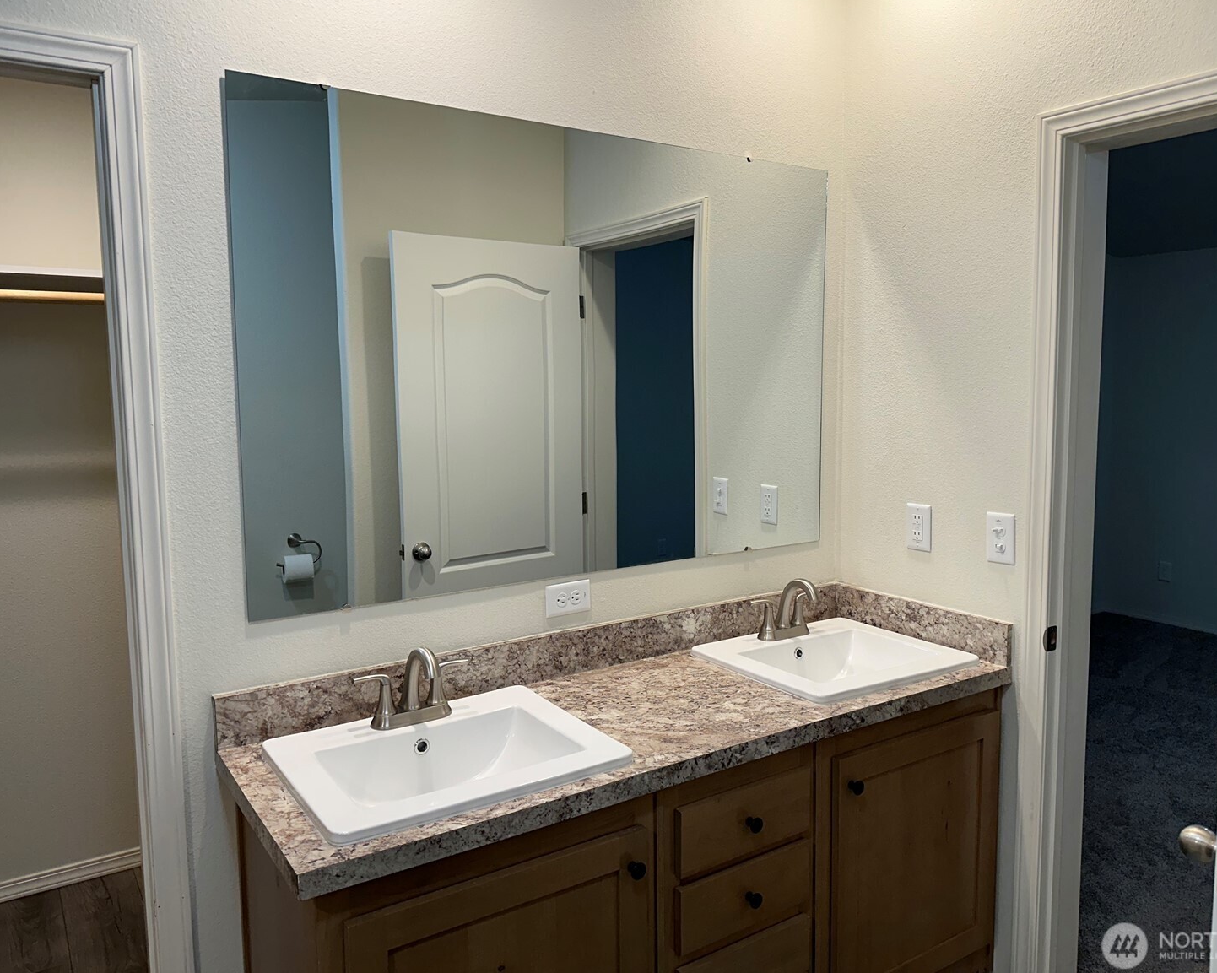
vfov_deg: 54.9
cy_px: 473
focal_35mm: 26
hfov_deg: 66.0
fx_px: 936
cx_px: 646
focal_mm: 6.86
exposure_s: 1/120
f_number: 1.78
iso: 100
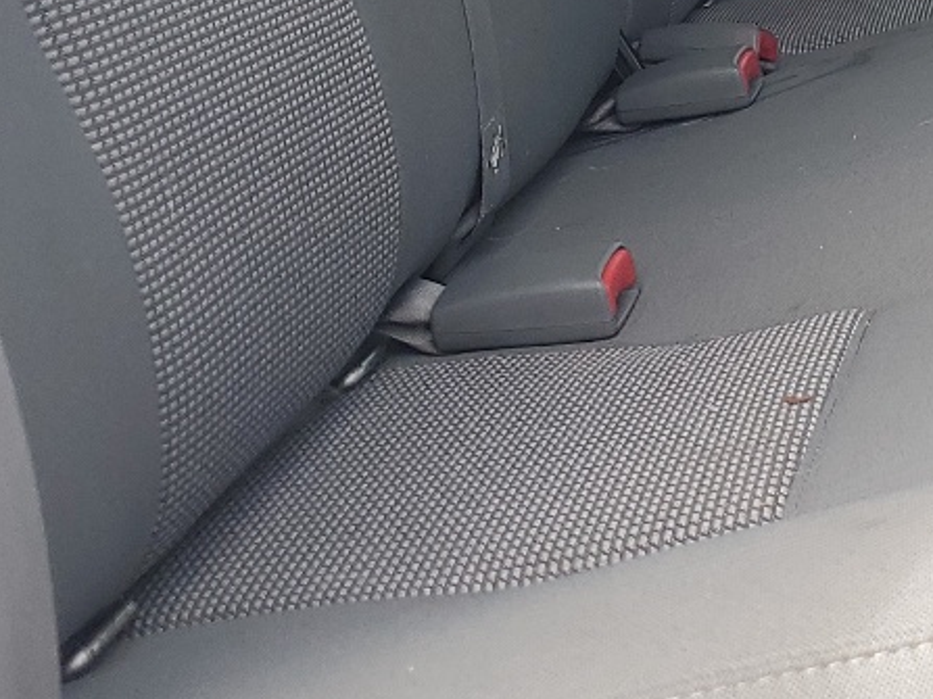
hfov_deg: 19.7
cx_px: 1161
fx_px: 2506
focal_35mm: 93
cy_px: -15
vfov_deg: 15.6
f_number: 1.5
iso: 50
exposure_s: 1/357
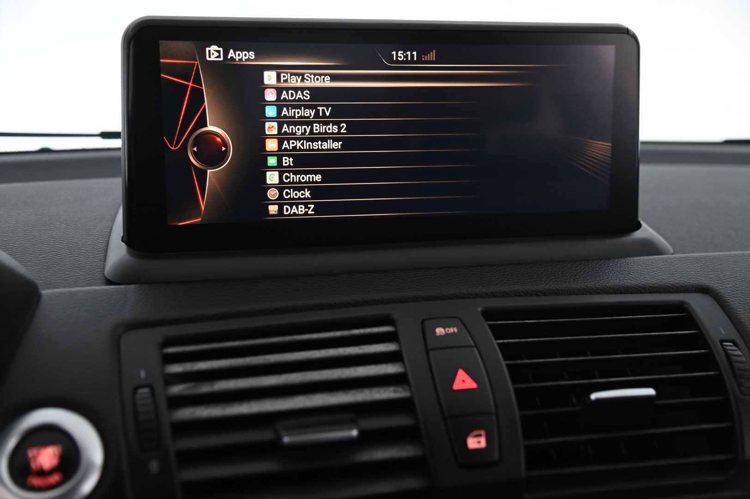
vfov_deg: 28.0
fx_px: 999
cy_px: 250
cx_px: 375
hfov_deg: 41.1
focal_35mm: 48
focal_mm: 48
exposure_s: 1/40
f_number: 4
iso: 2000
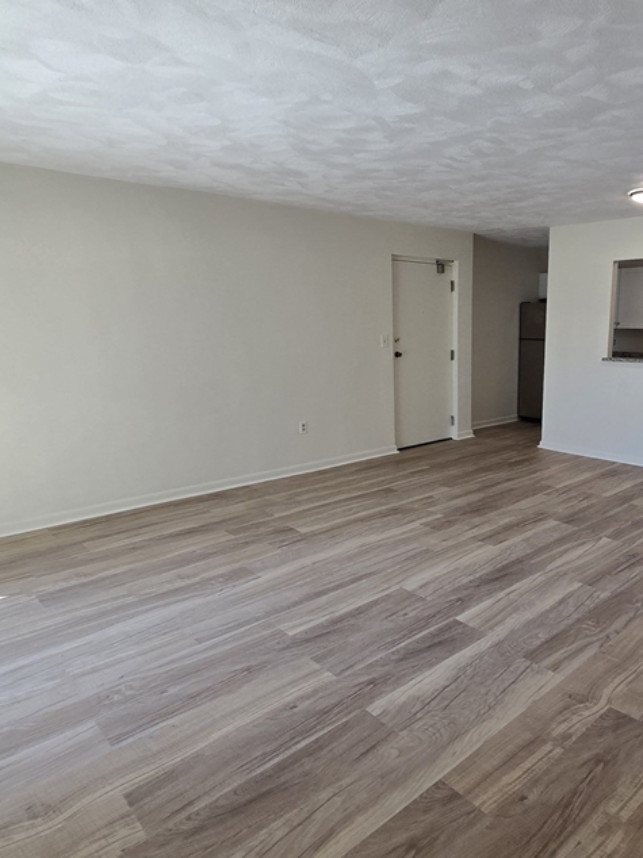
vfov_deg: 79.0
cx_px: 449
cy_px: 449
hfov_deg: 61.2
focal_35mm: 21
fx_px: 520
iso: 64
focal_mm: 2.2
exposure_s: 1/120
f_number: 2.2
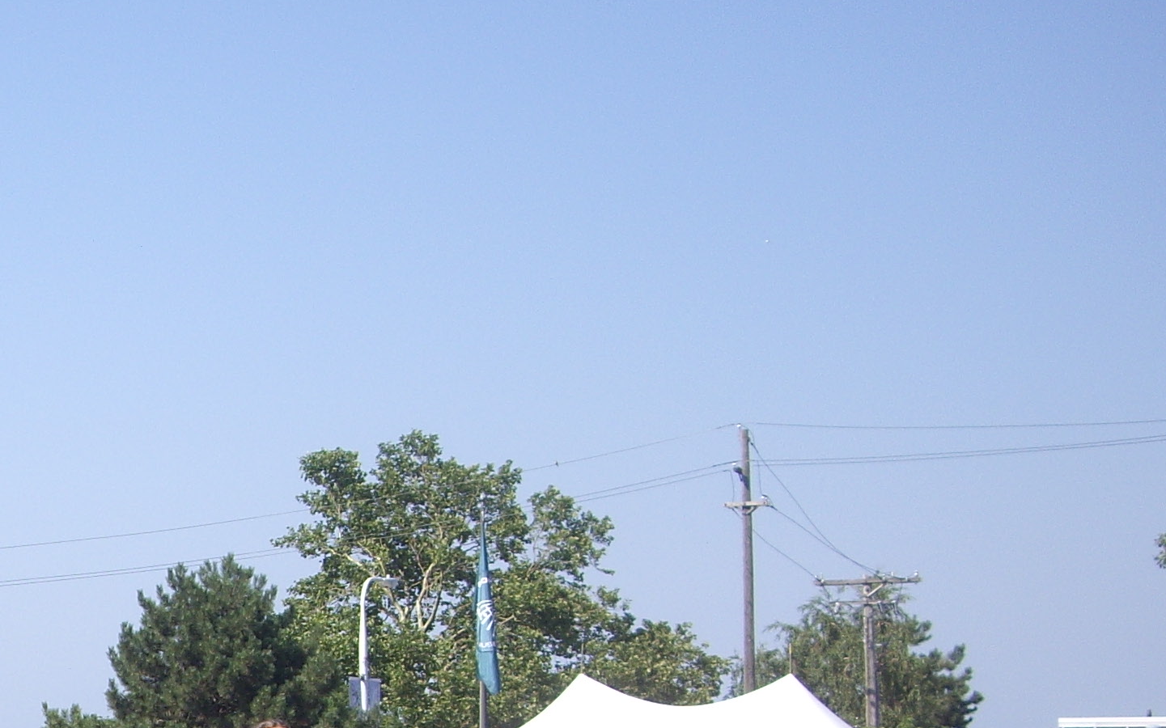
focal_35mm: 102
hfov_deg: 19.4
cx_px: -181
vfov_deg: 12.5
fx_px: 3241
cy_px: 929
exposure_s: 1/800
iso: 64
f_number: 2.8
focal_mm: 7.9
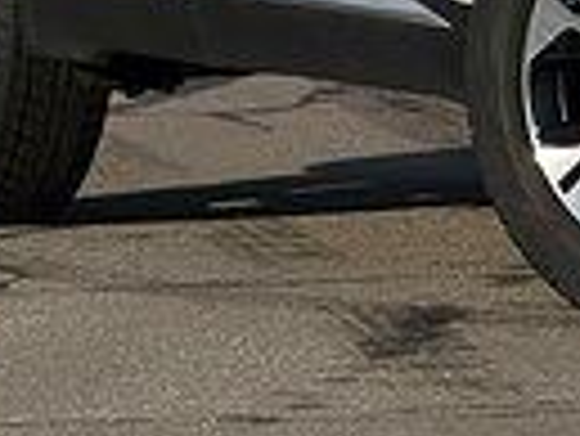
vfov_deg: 2.9
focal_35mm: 509
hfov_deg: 3.9
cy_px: -216
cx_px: 877
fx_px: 8536
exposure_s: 1/3344
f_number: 2.8
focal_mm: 15.66
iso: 50
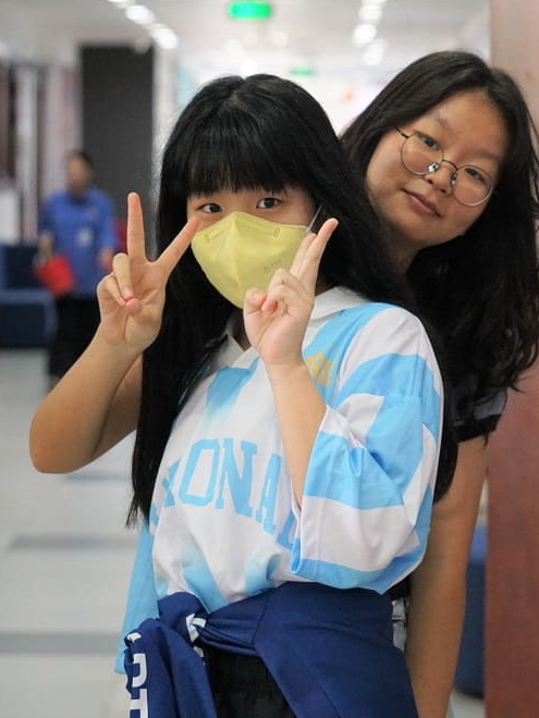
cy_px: 358
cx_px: 330
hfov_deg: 9.9
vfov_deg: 13.2
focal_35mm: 150
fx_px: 3114
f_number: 6.3
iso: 6400
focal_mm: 103
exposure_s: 1/160
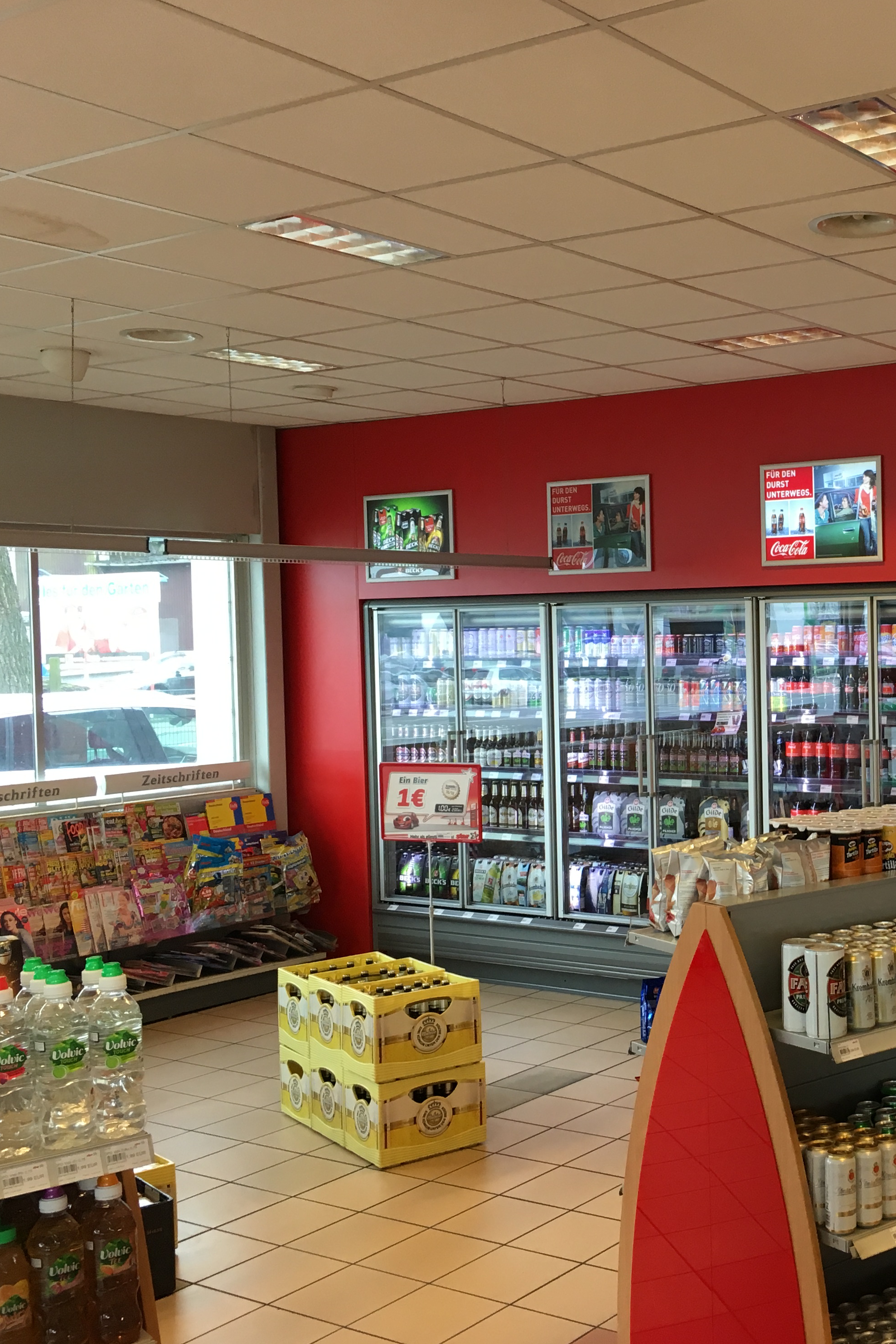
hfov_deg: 30.6
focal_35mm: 41
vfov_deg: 47.4
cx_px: 865
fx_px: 1531
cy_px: 677
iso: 40
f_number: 2.2
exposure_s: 1/33
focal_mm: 4.15
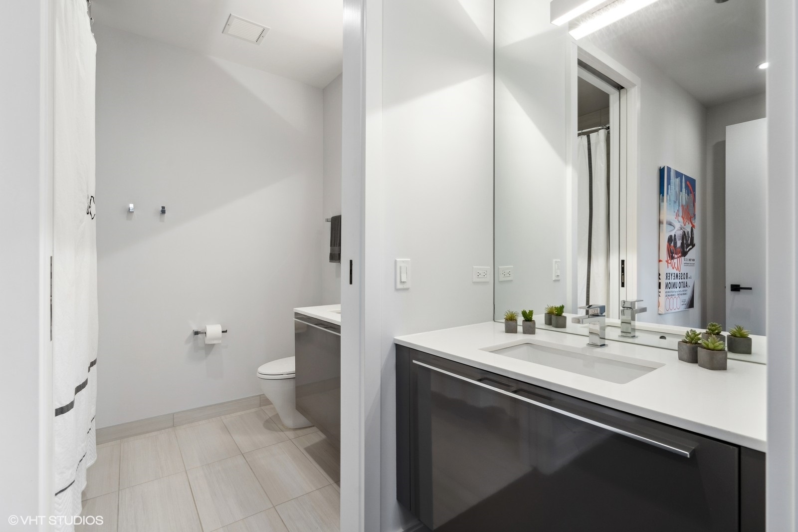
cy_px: 266
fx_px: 355
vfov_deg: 73.7
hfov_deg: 96.7
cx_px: 399
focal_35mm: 16
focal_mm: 16
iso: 320
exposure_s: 1/6
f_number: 8
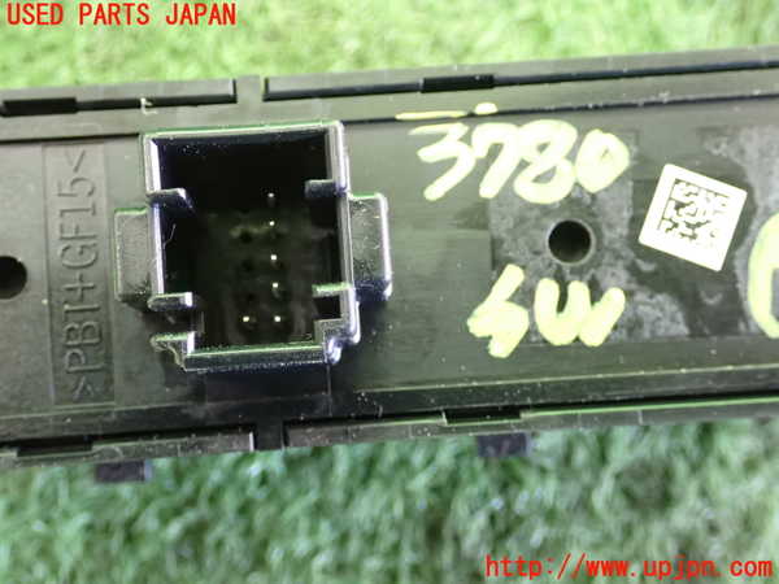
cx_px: 390
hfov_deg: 38.2
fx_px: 1125
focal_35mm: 50
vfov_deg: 29.1
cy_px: 292
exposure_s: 1/50
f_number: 3.2
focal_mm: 9.01
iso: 1250
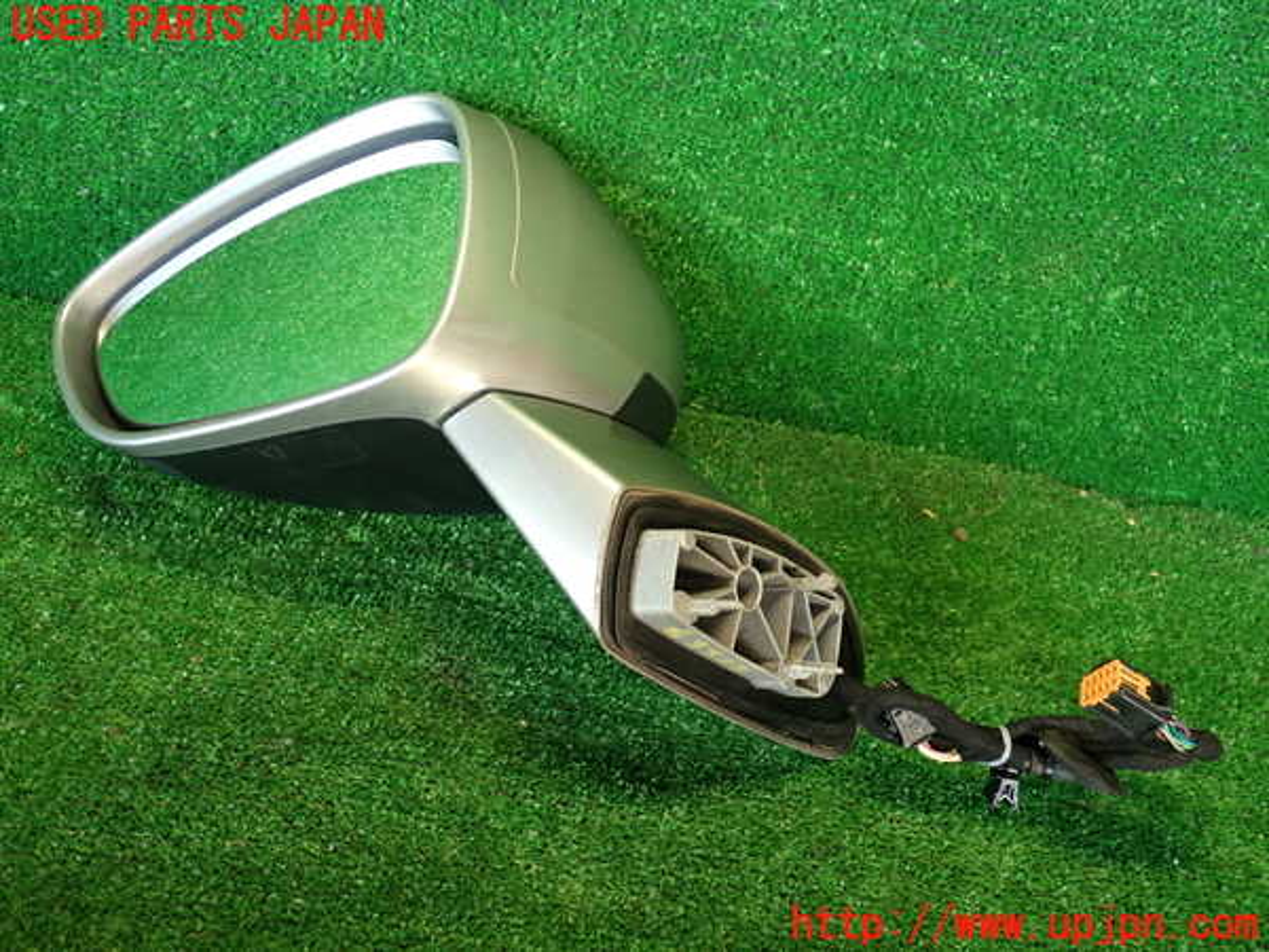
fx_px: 1173
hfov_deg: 56.8
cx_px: 634
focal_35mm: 32
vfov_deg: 44.2
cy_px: 476
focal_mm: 5.79
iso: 200
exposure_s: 1/30
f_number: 2.4
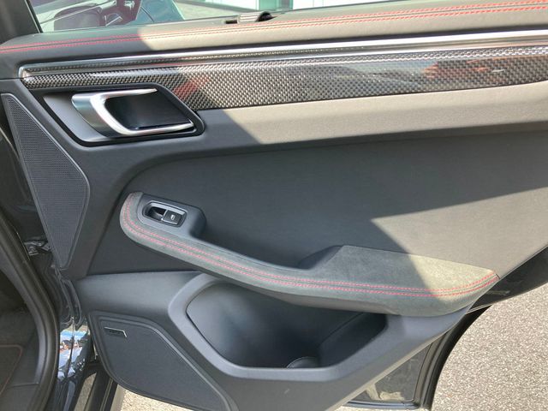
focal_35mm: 28
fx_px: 443
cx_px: 274
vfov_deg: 49.7
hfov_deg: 63.4
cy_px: 206
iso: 40
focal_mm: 3.99
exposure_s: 1/121
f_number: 1.8
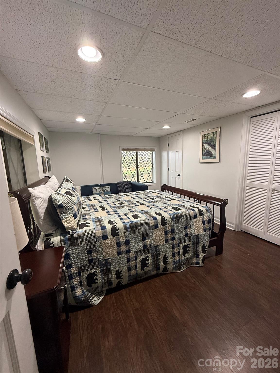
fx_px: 151
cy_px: 186
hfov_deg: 85.7
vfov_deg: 102.1
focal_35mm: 14
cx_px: 140
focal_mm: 2.22
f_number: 2.2
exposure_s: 1/60
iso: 200
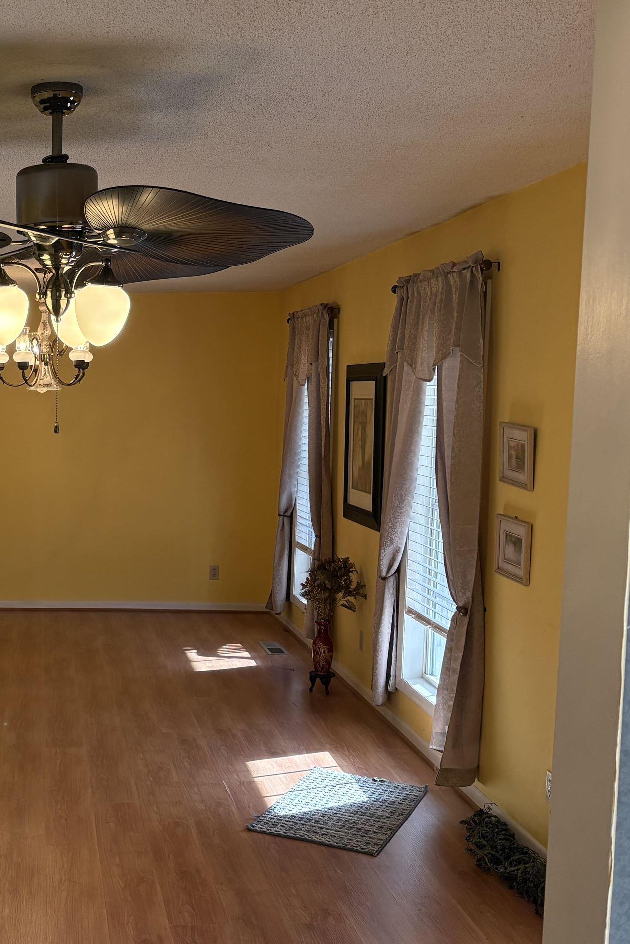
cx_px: 3
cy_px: 529
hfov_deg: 28.6
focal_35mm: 44
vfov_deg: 44.4
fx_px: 1155
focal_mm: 5.96
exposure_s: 1/151
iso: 125
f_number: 1.6
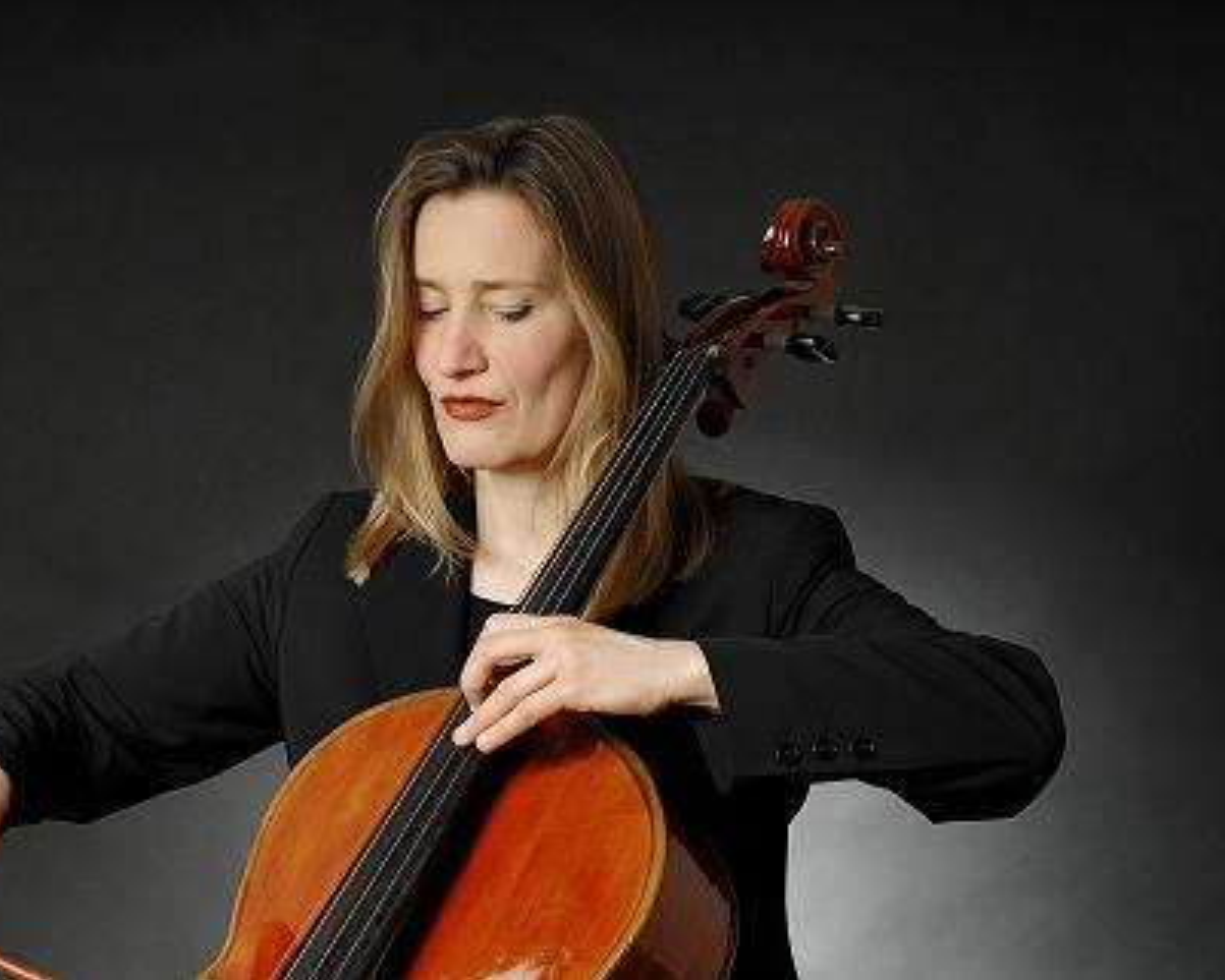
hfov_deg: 18.8
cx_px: 498
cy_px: 488
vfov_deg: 15.1
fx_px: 3699
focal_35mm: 102
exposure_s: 1/125
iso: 100
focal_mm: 60
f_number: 10
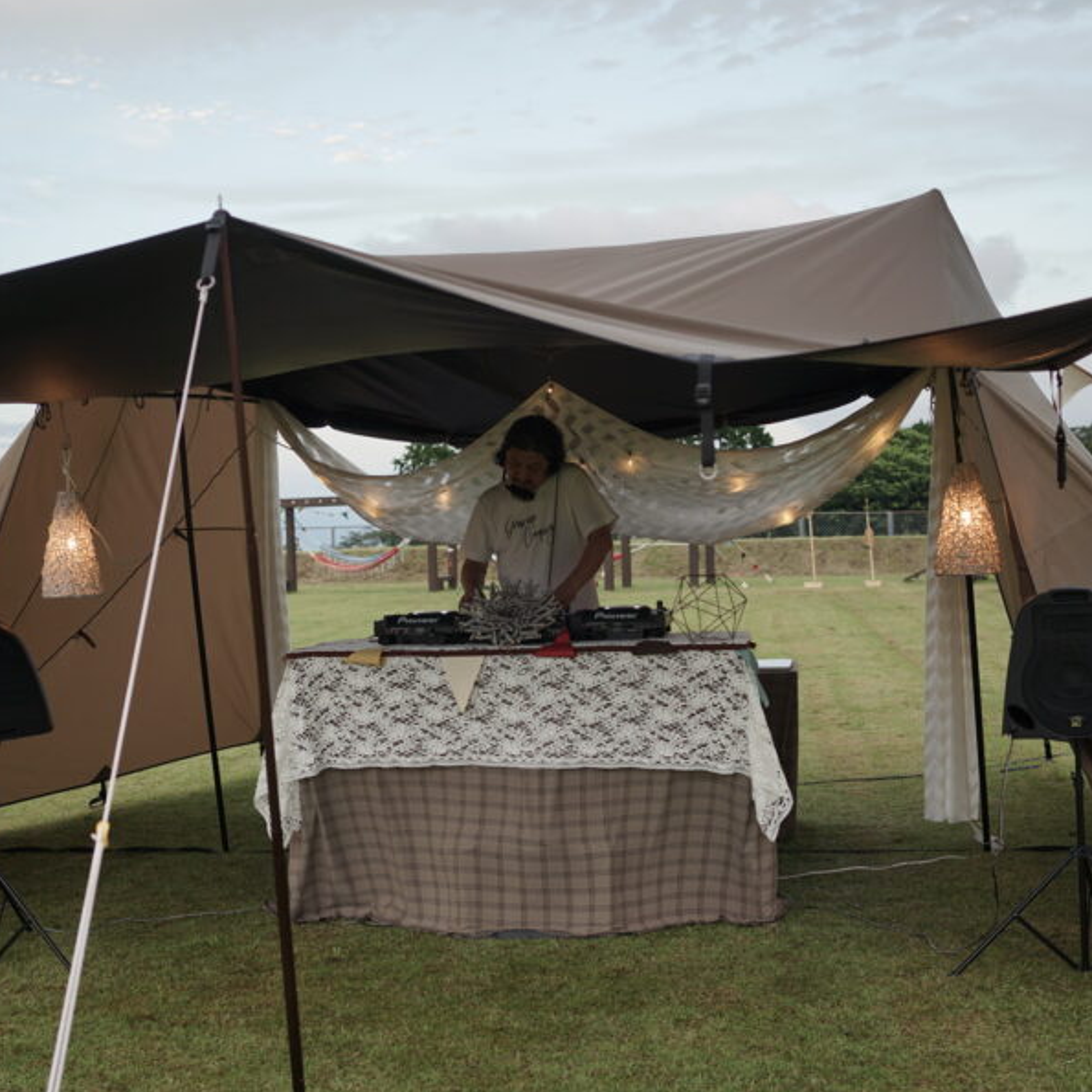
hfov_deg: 37.5
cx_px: 485
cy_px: 543
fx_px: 1606
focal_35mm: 45
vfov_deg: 37.6
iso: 100
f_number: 3.2
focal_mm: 35
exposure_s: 1/100
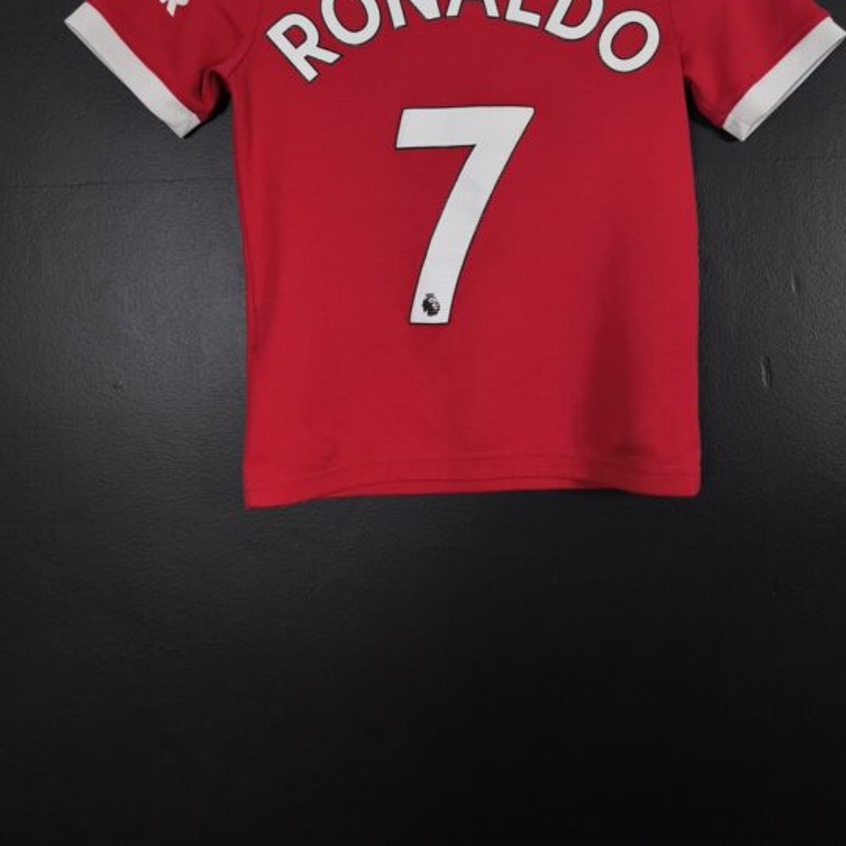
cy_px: 304
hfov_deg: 53.9
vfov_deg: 53.3
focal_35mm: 30
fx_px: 830
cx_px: 467
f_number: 1.6
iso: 640
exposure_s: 1/125
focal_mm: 6.57
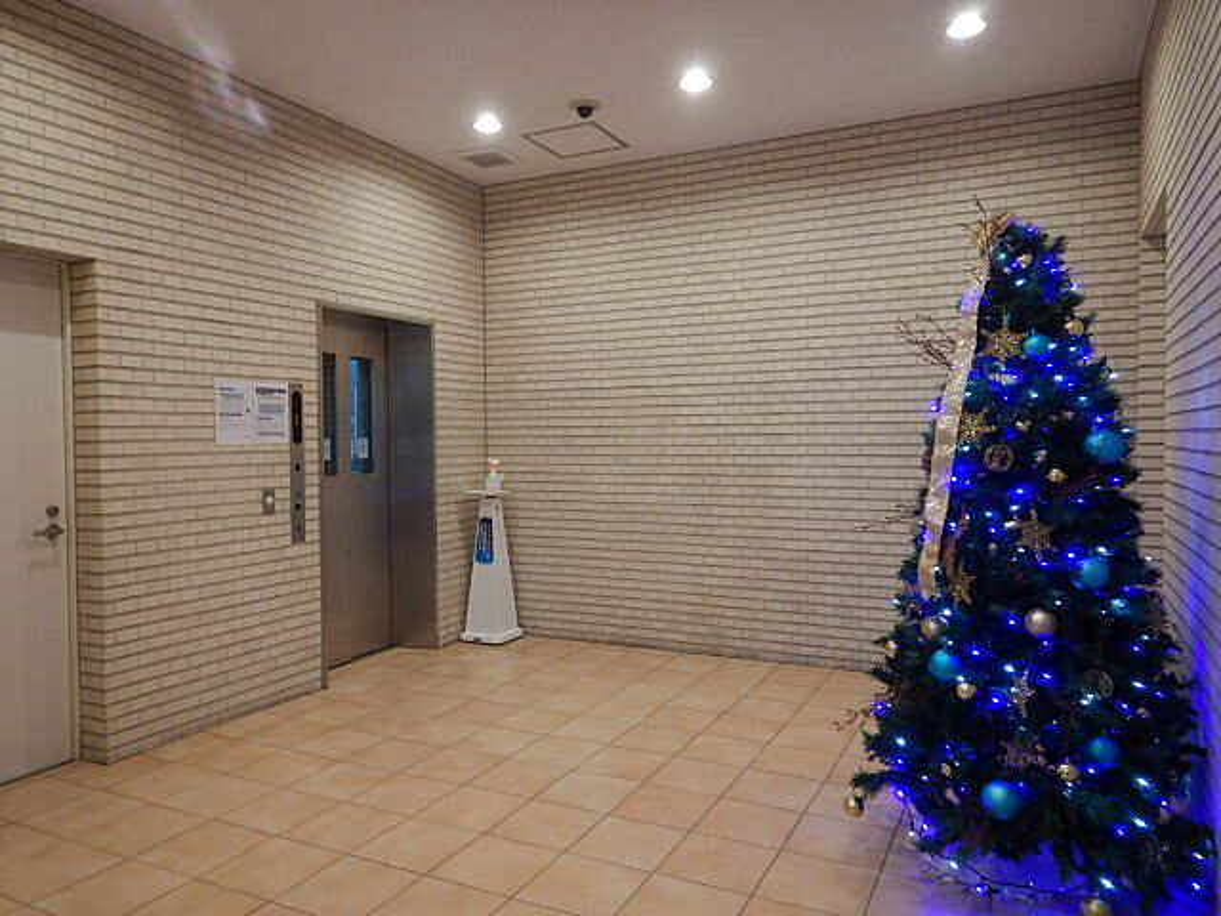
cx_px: 610
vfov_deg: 56.8
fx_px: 847
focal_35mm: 24
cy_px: 458
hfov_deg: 71.6
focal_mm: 4.3
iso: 125
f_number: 2.8
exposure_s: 1/30
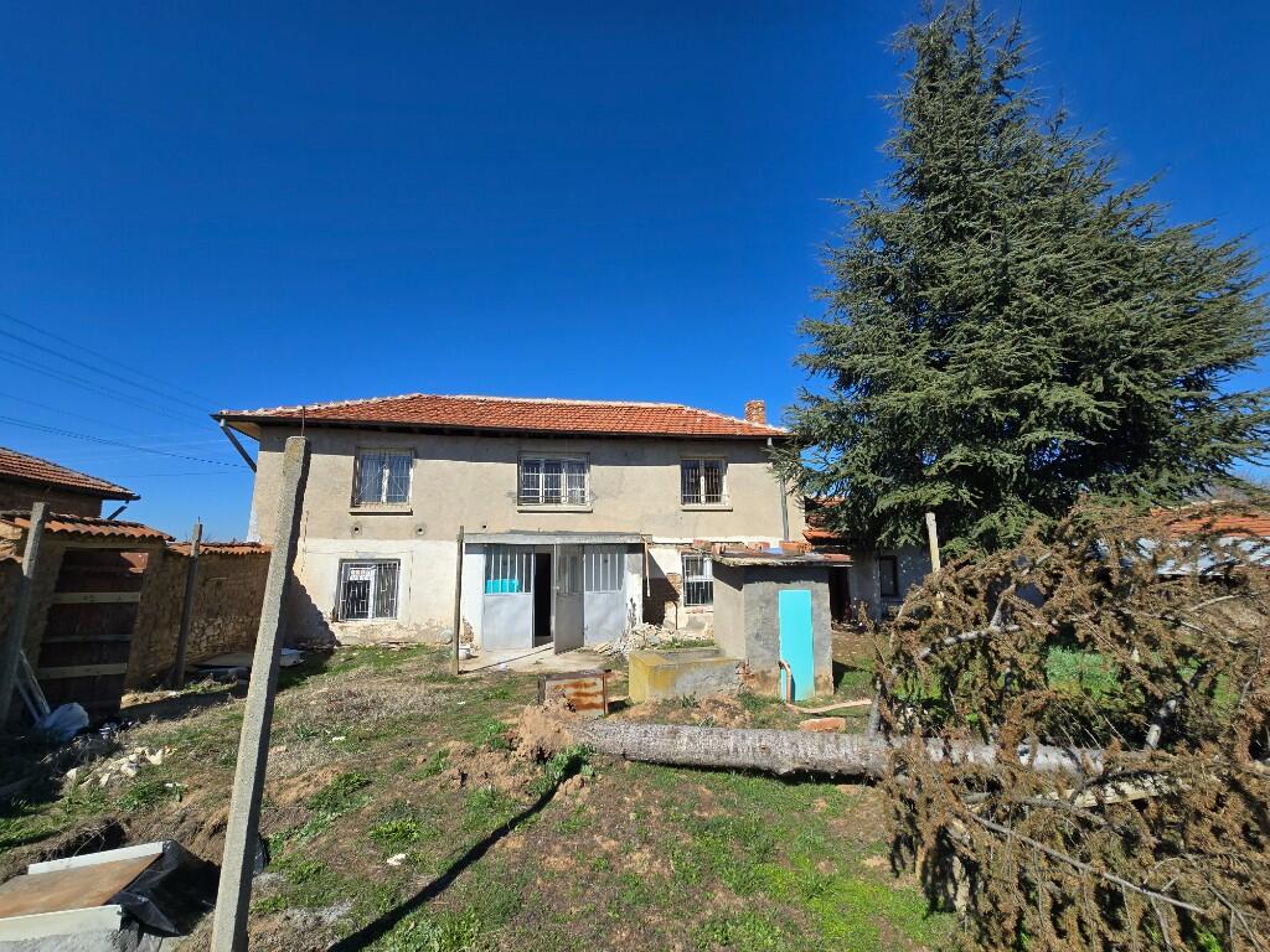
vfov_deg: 89.9
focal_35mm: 13
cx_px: 635
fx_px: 477
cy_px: 476
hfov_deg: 106.2
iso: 50
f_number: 2.2
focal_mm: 2.2
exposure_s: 1/2551
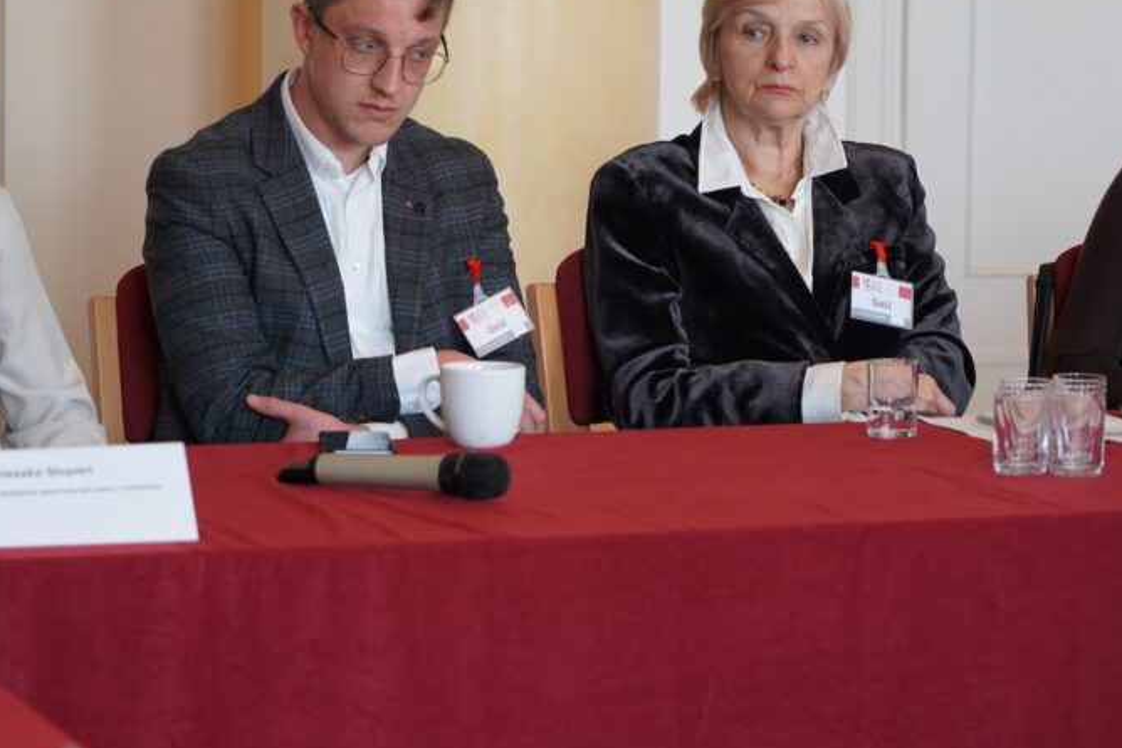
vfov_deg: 8.5
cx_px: 521
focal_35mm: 161
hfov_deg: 12.8
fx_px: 5016
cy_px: 392
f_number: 4
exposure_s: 1/160
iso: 1600
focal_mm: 105
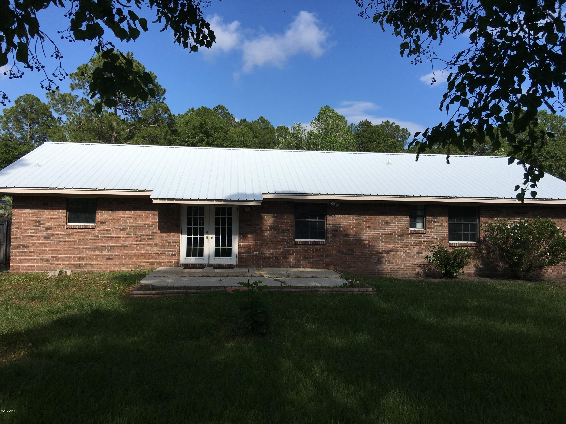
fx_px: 474
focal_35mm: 29
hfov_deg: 61.7
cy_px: 212
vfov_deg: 48.2
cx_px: 283
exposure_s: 1/2564
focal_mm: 4.15
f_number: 2.2
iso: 25
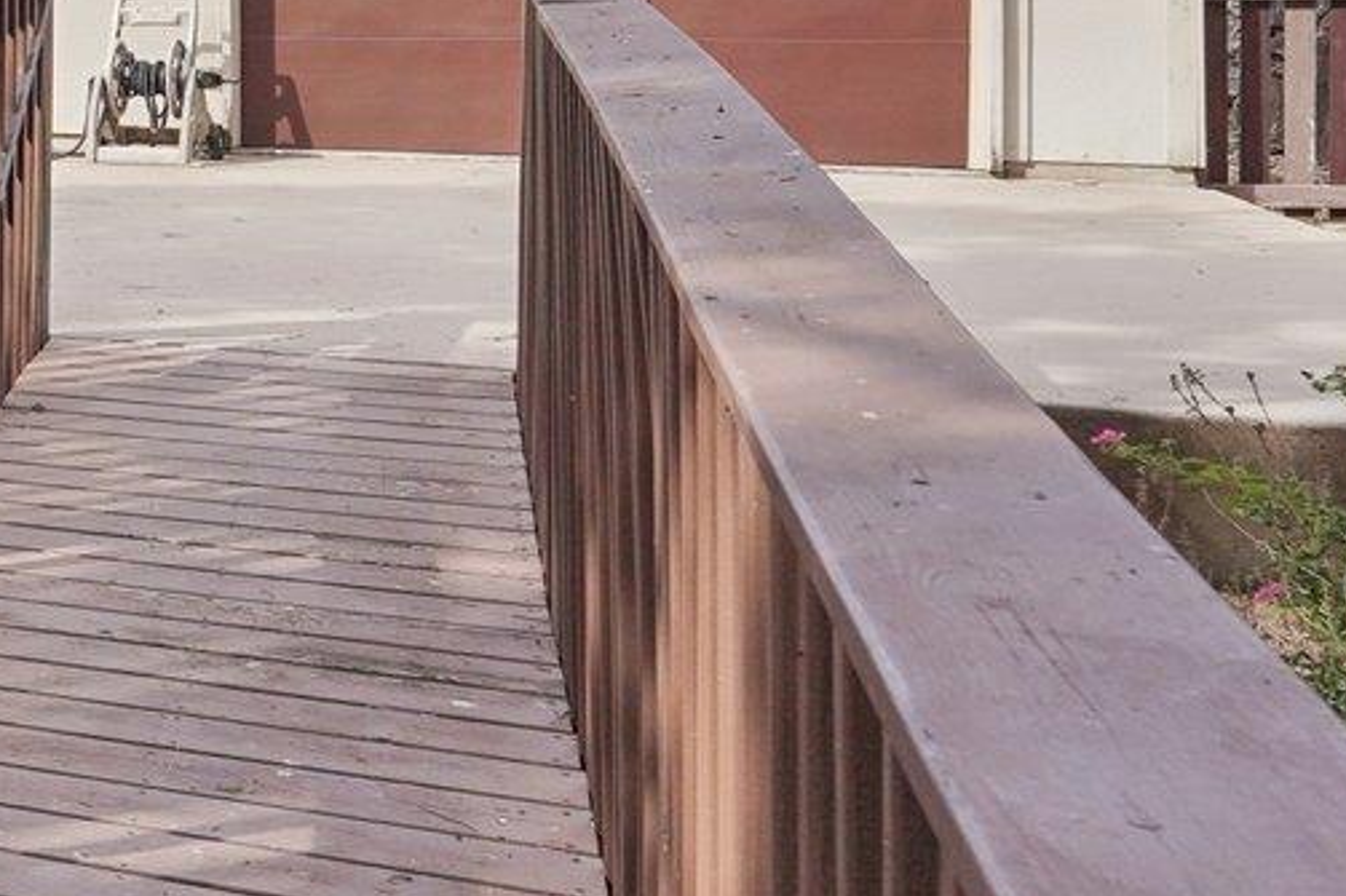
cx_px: -1188
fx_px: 2130
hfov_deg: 20.8
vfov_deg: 23.0
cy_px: 52
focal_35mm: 57
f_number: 8
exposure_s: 1/400
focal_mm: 14
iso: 400
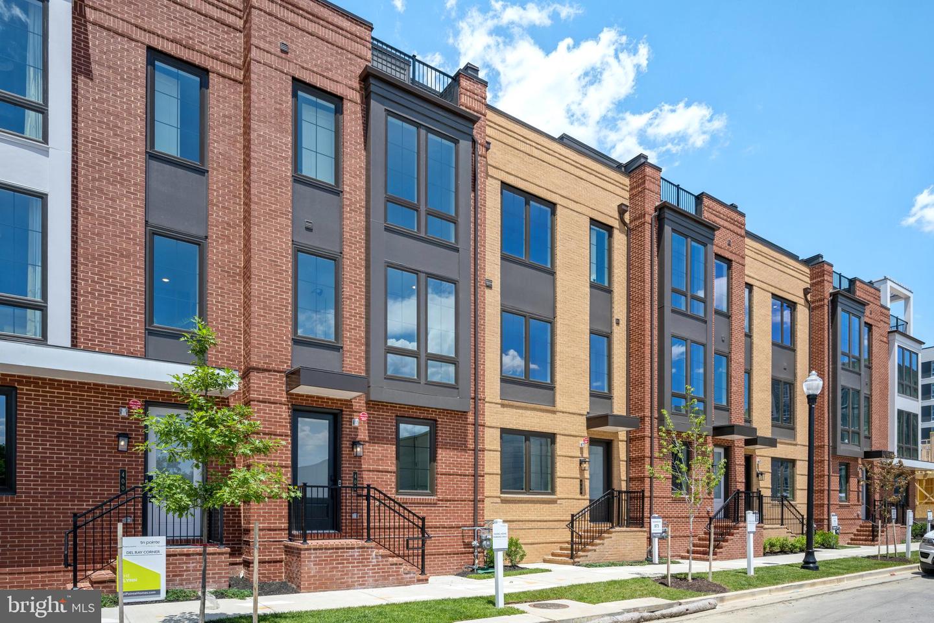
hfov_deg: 82.6
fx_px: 532
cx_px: 467
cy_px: 312
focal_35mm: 20
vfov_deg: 60.7
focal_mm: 20.5
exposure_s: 1/400
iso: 200
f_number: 9
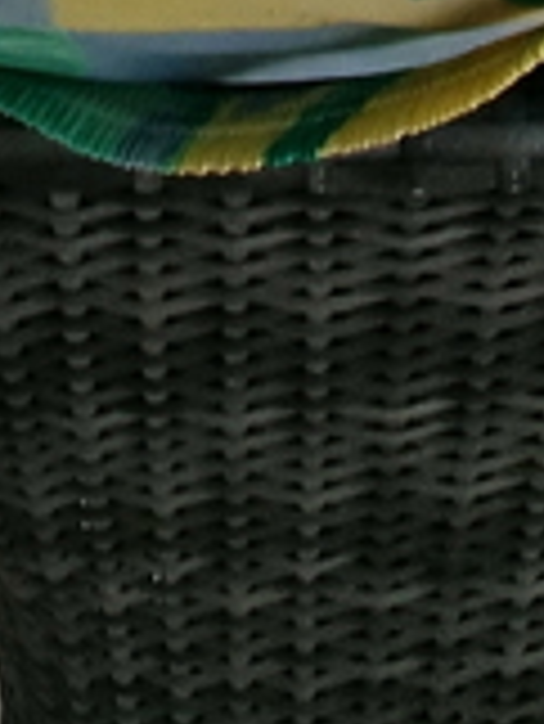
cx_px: 189
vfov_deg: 10.5
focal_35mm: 87
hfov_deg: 17.0
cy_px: -1628
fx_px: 1821
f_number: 2.2
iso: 50
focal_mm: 2.2
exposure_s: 1/1276
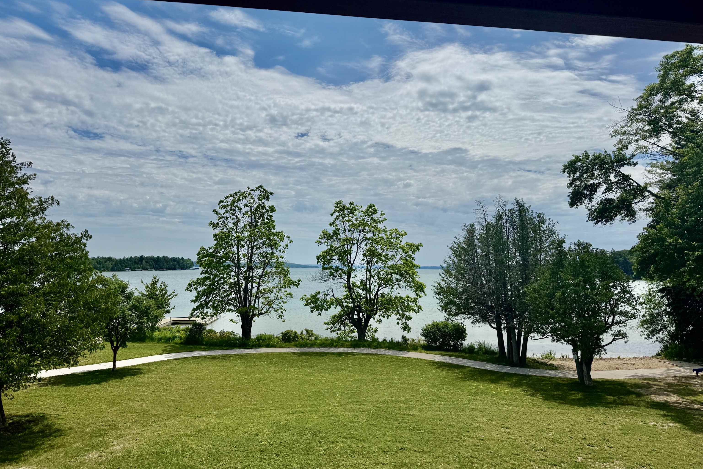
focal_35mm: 25
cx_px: 352
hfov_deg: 71.5
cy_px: 216
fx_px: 488
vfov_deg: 51.2
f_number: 1.78
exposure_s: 1/14286
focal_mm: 6.76
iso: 80
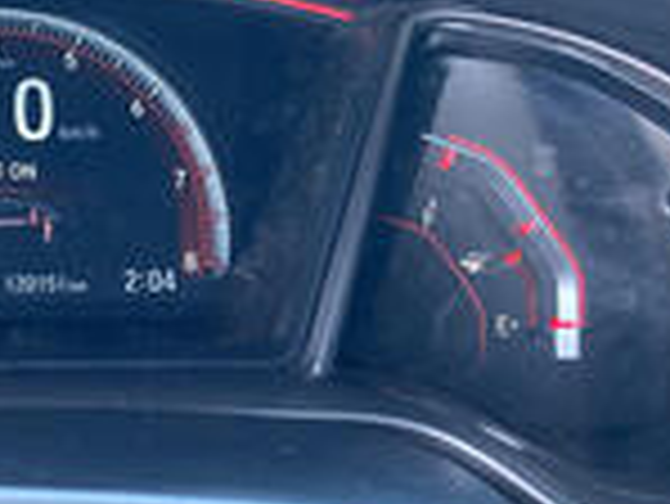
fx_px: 1530
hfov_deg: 23.6
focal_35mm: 79
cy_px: 124
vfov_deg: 18.6
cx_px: -9
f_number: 1.8
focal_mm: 3.99
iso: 80
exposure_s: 1/88
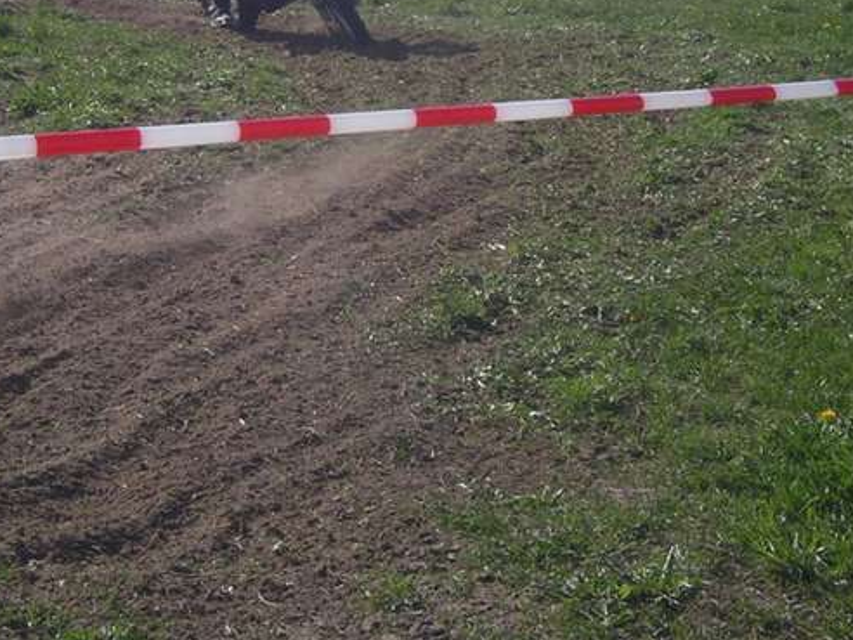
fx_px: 3154
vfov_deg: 11.5
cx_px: 238
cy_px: 83
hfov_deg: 15.3
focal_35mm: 128
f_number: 8.1
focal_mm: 9.8
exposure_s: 1/160
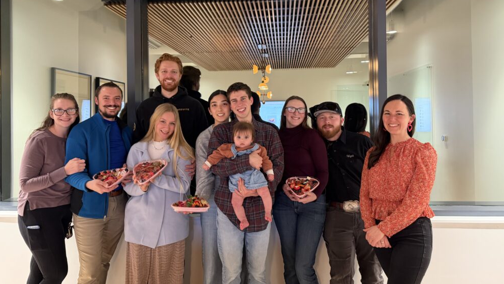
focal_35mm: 27
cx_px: 249
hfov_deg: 69.9
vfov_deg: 42.6
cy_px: 107
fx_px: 361
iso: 800
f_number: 1.78
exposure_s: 1/40
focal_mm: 6.76
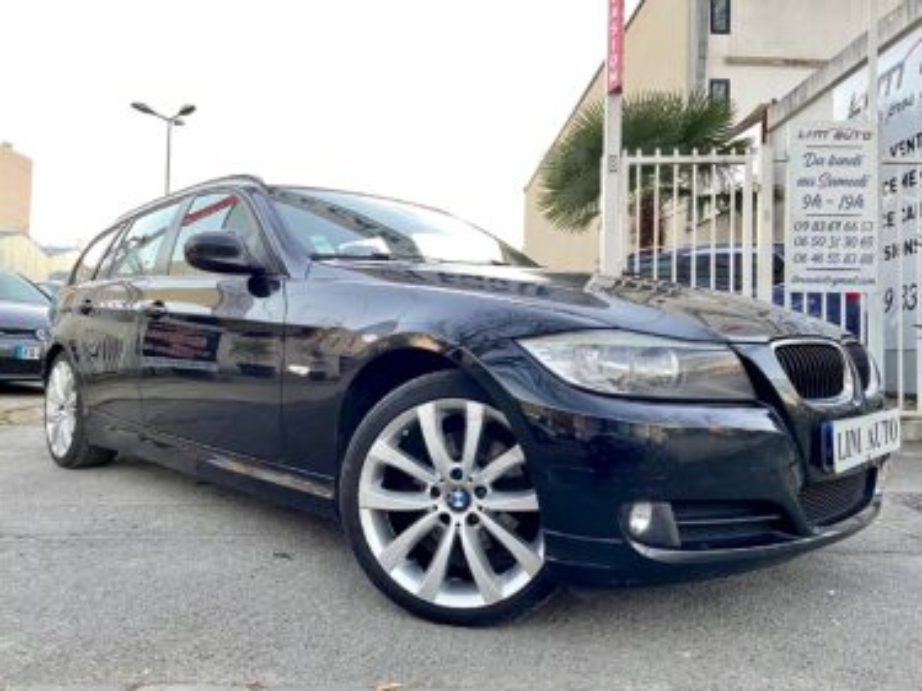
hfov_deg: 67.3
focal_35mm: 26
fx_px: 692
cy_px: 346
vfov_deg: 53.0
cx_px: 461
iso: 320
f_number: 1.8
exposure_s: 1/60
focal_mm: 4.25
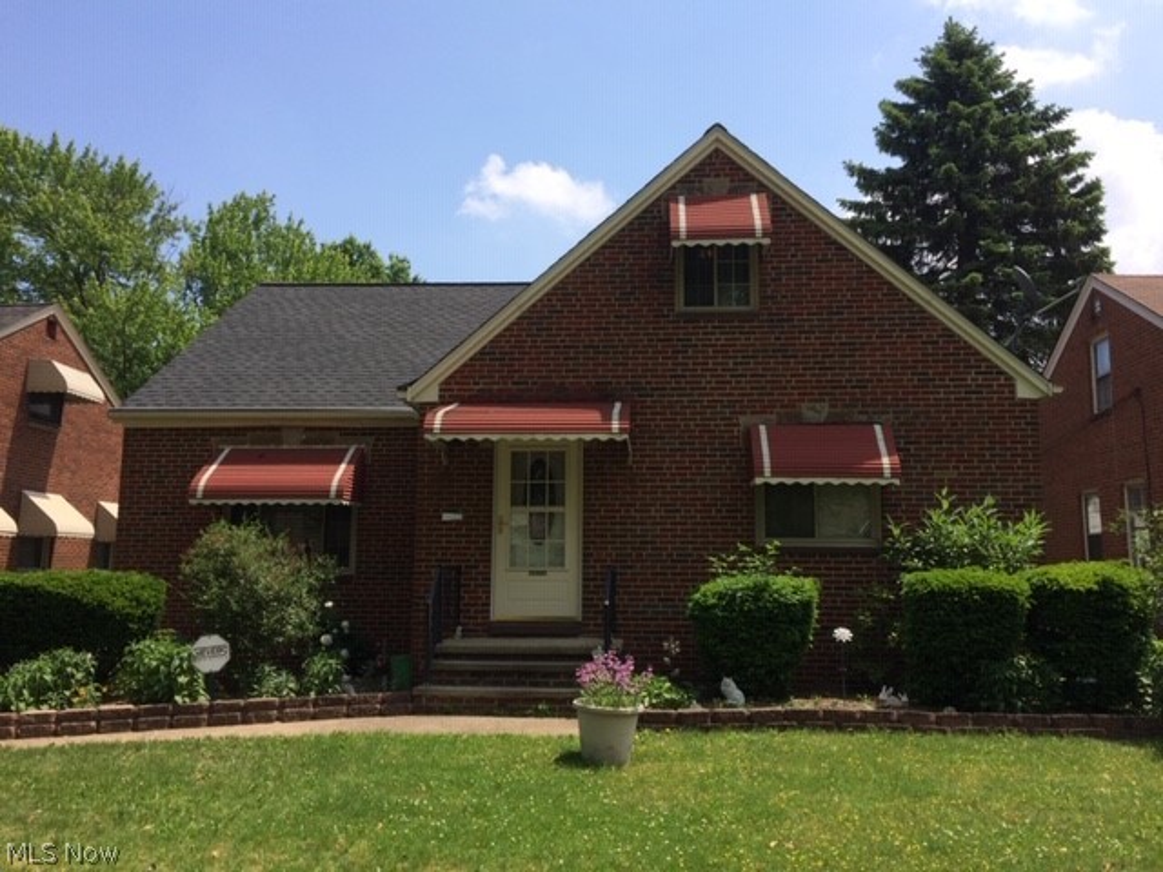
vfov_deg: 48.2
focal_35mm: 29
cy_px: 436
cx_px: 582
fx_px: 974
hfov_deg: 61.7
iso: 32
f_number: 2.2
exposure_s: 1/1953
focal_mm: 4.15
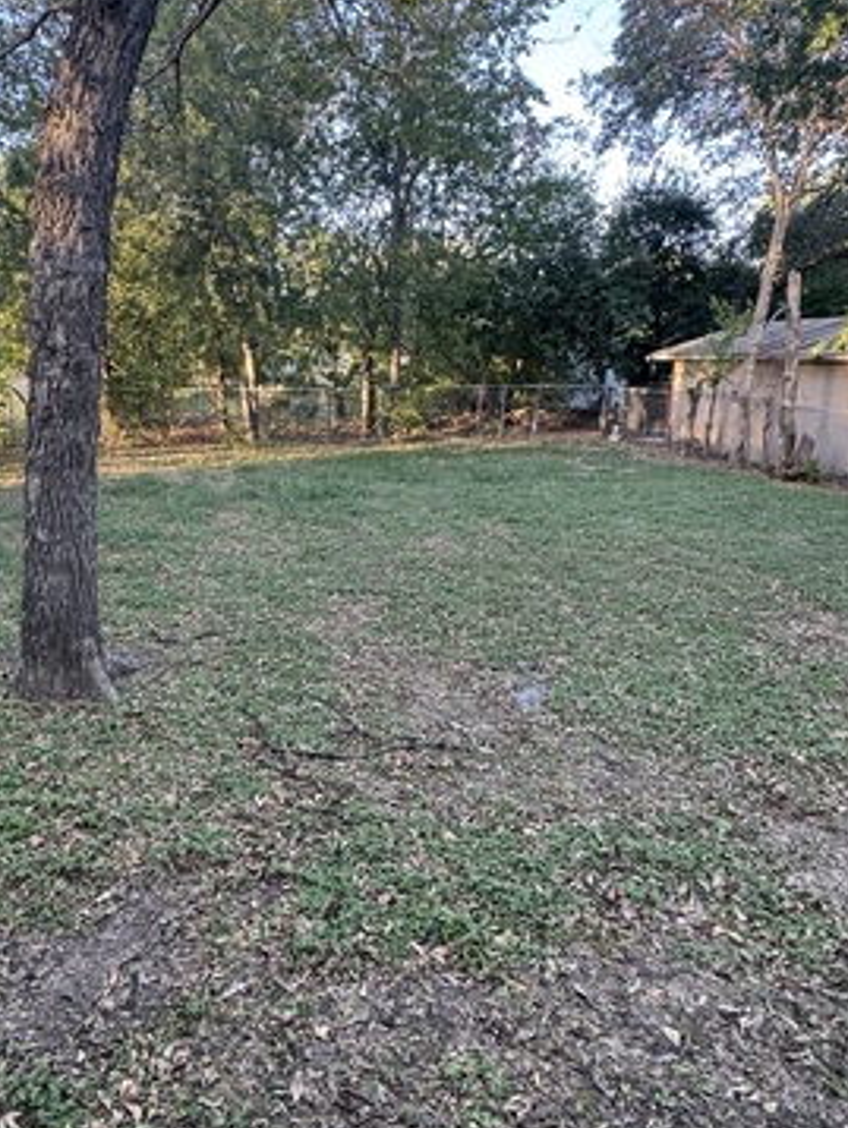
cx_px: 299
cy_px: 510
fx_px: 816
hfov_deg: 54.1
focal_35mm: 25
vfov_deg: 69.2
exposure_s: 1/99
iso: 160
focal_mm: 2.22
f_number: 2.2
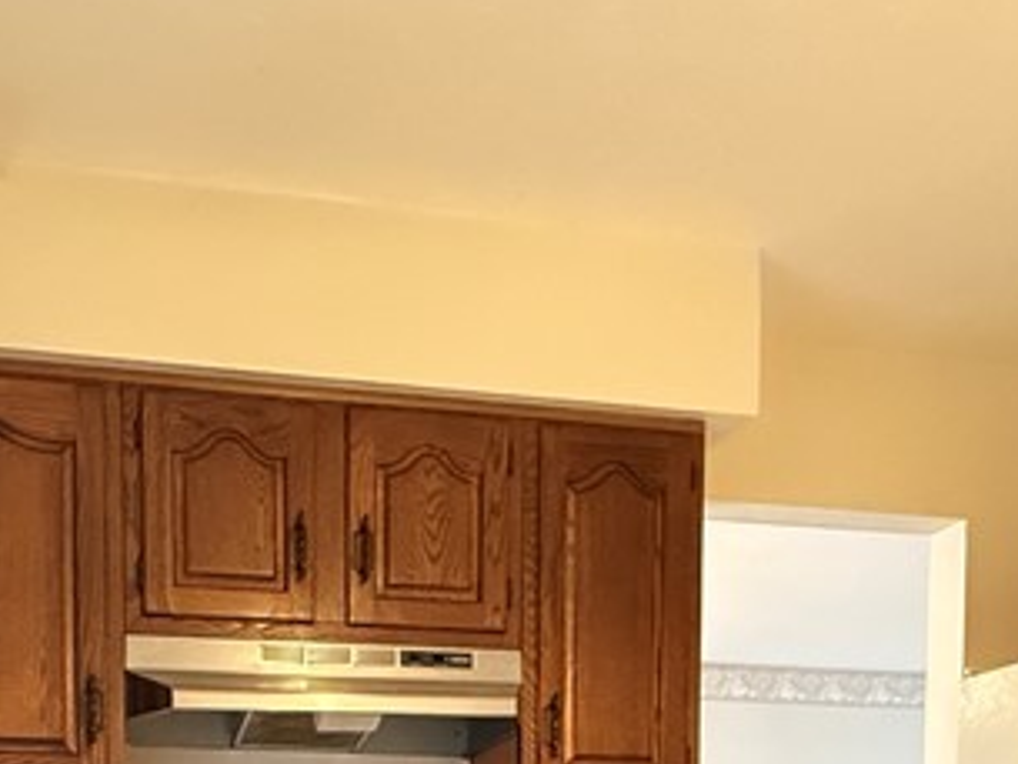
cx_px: 317
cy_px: 1048
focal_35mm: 47
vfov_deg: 25.6
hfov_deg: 39.8
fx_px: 1383
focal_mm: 2.22
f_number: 2.2
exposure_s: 1/40
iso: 1250
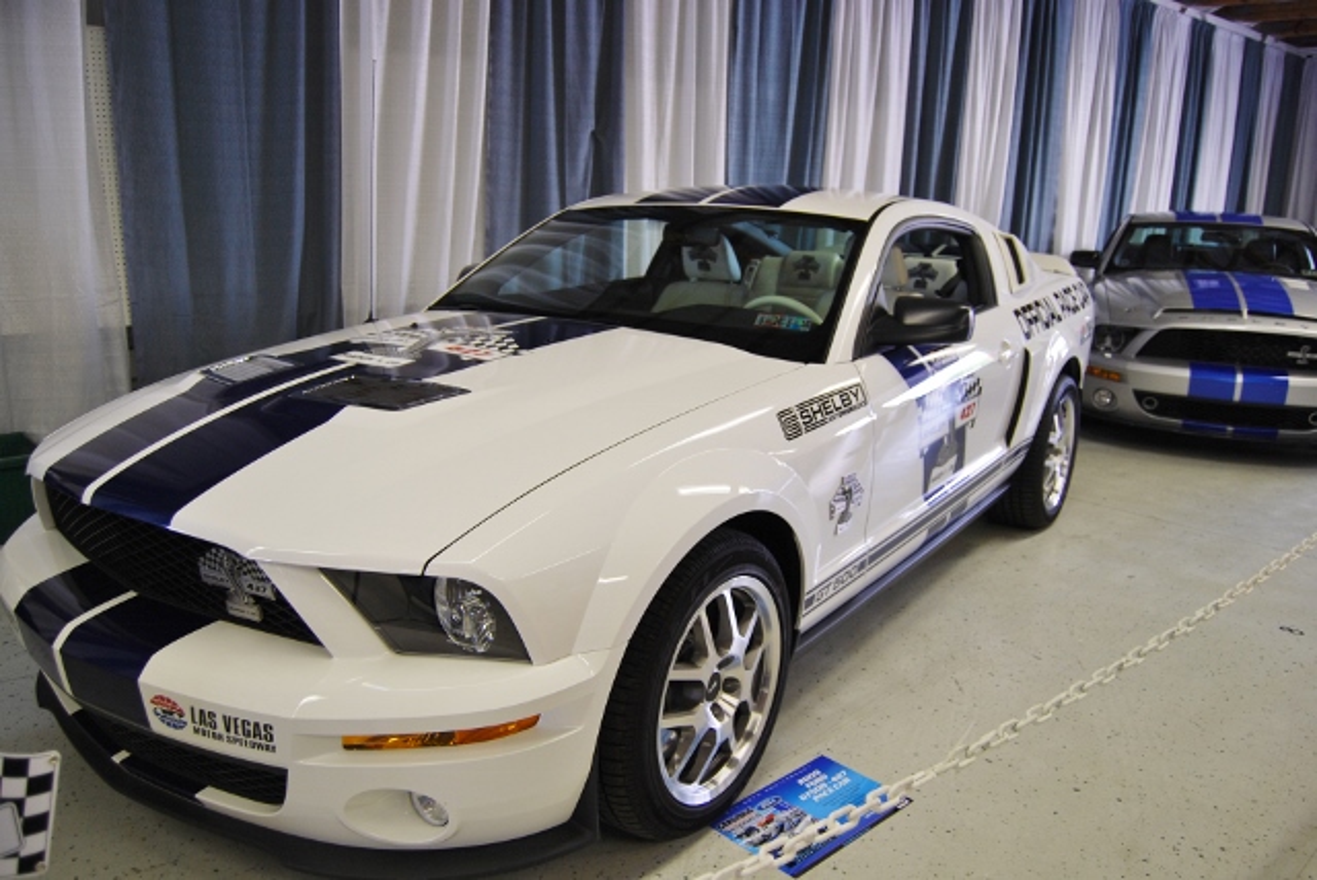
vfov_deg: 48.0
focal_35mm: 27
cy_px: 440
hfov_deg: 67.3
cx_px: 658
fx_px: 989
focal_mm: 18
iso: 200
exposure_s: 1/40
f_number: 3.5
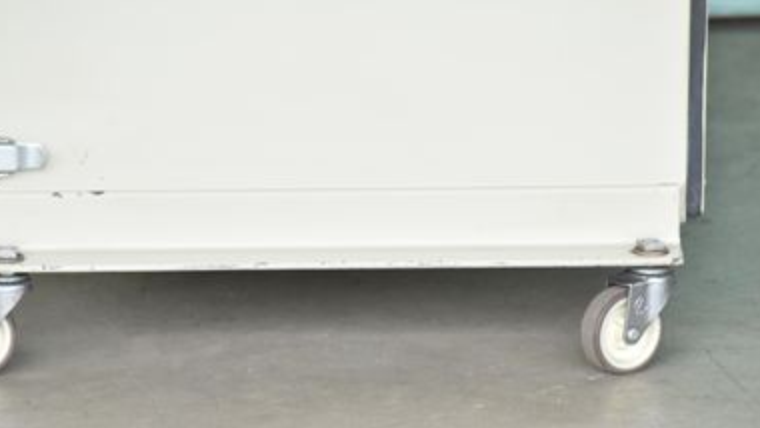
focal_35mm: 372
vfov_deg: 3.3
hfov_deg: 5.8
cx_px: 364
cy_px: 316
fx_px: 7499
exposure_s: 1/1000
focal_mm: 180
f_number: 6.3
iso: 1250
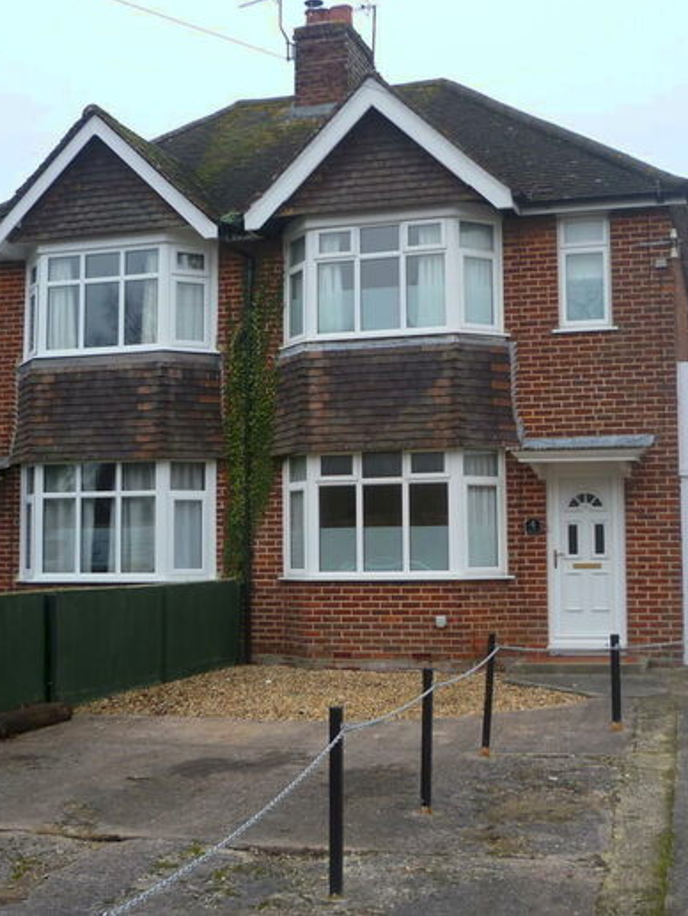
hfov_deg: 31.5
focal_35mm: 46
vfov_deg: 41.2
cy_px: 453
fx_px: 1219
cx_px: 401
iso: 80
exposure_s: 1/80
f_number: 3.2
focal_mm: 6.1
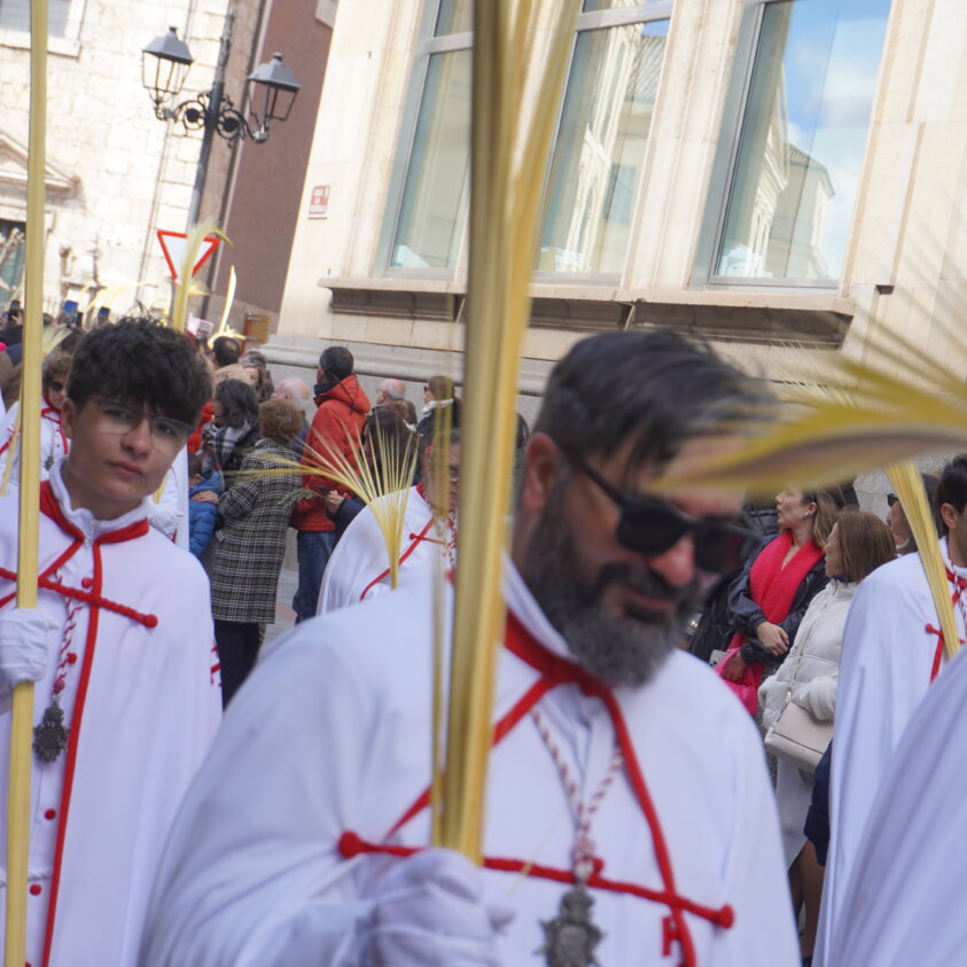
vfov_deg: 19.5
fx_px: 2813
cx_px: 541
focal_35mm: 89
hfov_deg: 19.5
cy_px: 485
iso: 160
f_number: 5.6
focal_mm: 46
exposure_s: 1/160
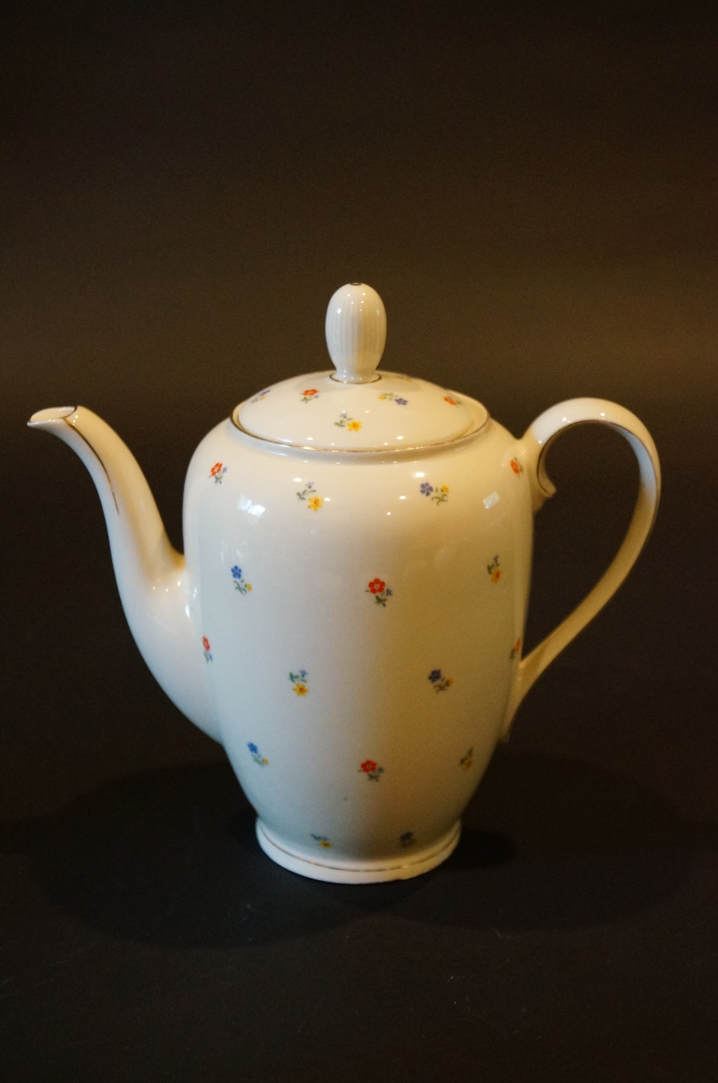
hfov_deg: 25.7
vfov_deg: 37.9
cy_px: 542
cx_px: 359
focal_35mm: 52
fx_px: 1576
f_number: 4.5
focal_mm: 35
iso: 3200
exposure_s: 1/60
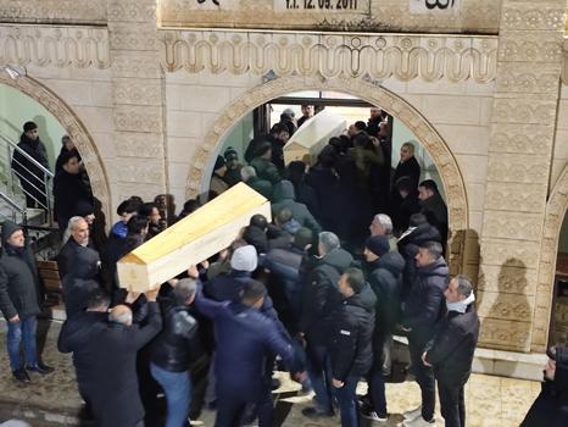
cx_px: 284
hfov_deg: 41.2
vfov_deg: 31.5
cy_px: 214
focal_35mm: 46
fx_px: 755
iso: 1000
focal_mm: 6.14
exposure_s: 1/20
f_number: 1.65
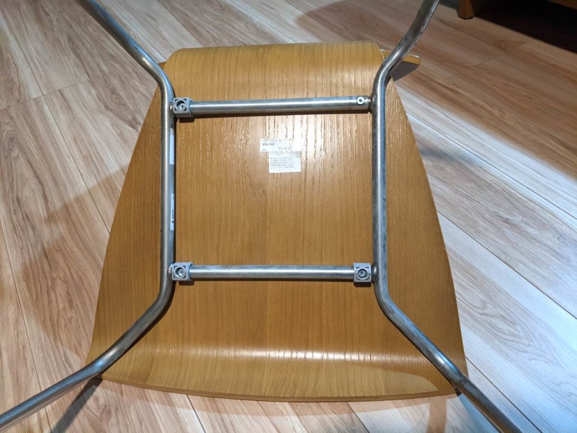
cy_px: 216
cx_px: 288
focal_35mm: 27
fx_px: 450
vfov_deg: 51.4
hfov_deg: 65.3
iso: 170
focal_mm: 4.44
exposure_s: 1/24.7
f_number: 1.8
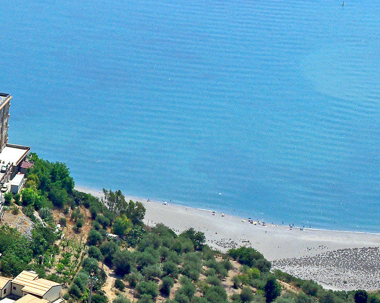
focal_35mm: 225
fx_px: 2529
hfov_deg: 8.5
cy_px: 110
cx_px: -123
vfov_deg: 6.9
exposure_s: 1/350
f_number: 11
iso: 200
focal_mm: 48
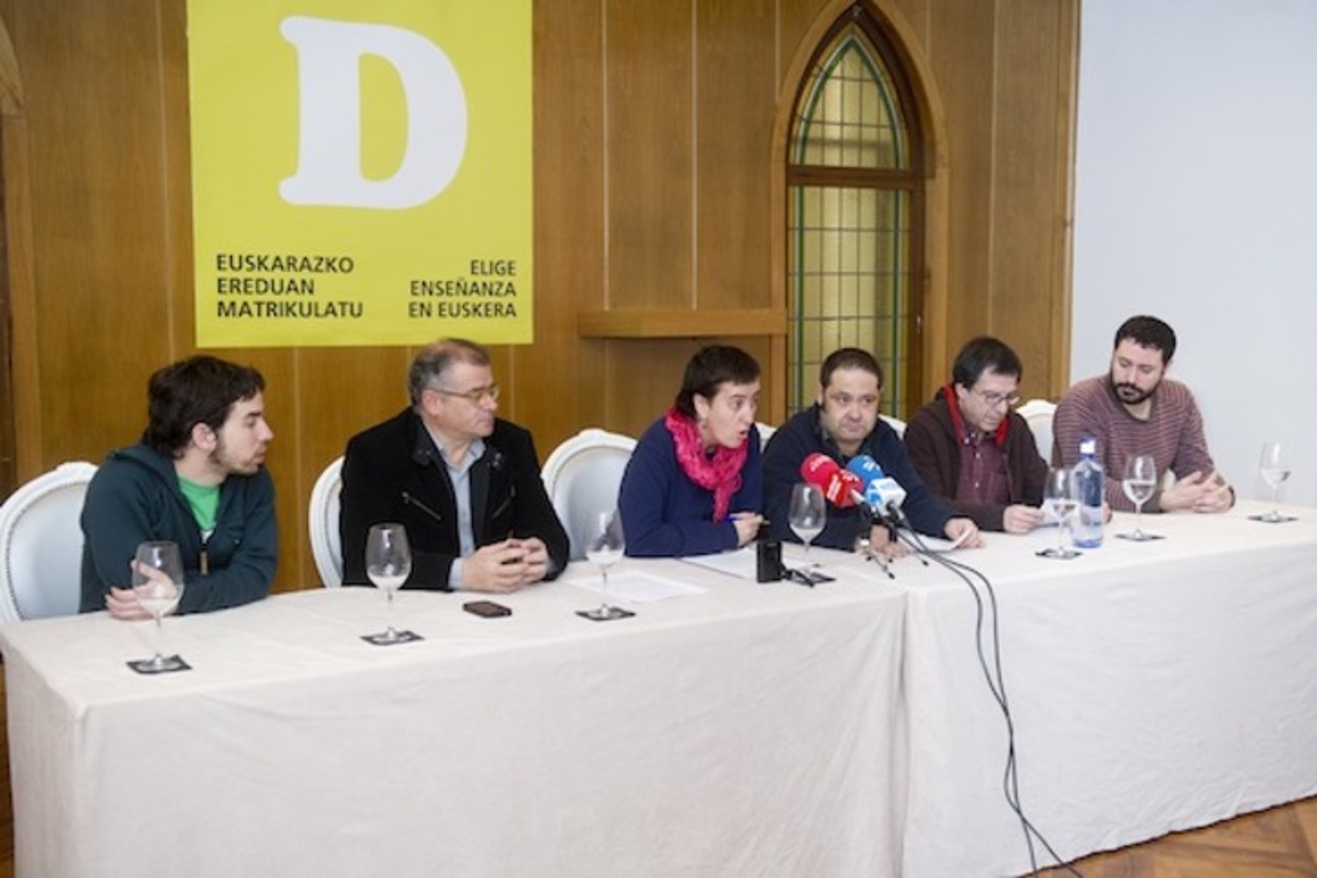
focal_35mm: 40
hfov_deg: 48.5
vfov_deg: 33.4
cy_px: 439
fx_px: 1463
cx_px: 658
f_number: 3.5
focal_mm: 40
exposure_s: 1/60
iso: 640
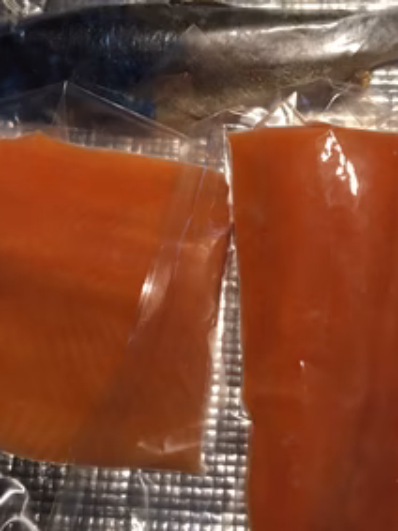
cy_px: 218
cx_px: 222
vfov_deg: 45.6
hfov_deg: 35.1
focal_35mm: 41
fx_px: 629
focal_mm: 4.15
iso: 50
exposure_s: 1/30
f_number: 2.2
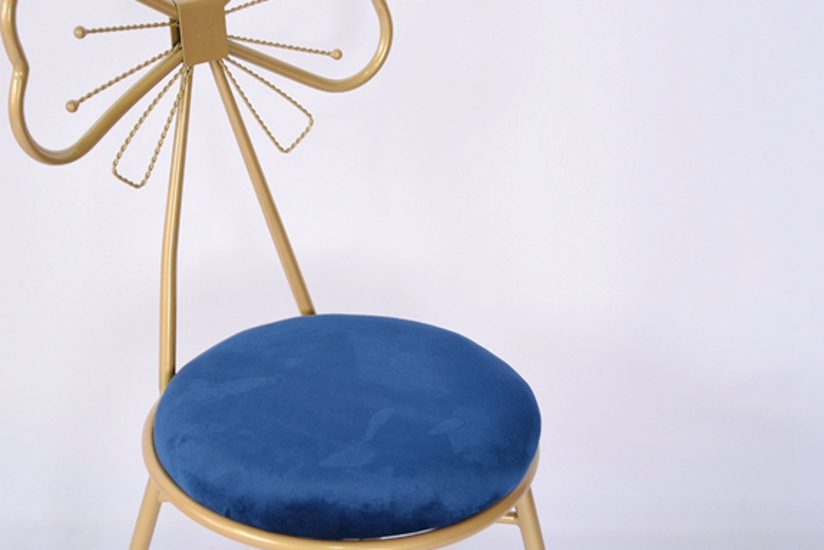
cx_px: 301
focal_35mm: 60
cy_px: 244
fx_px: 1374
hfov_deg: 33.2
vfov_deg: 22.6
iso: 125
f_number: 4.2
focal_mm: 46
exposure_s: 1/6
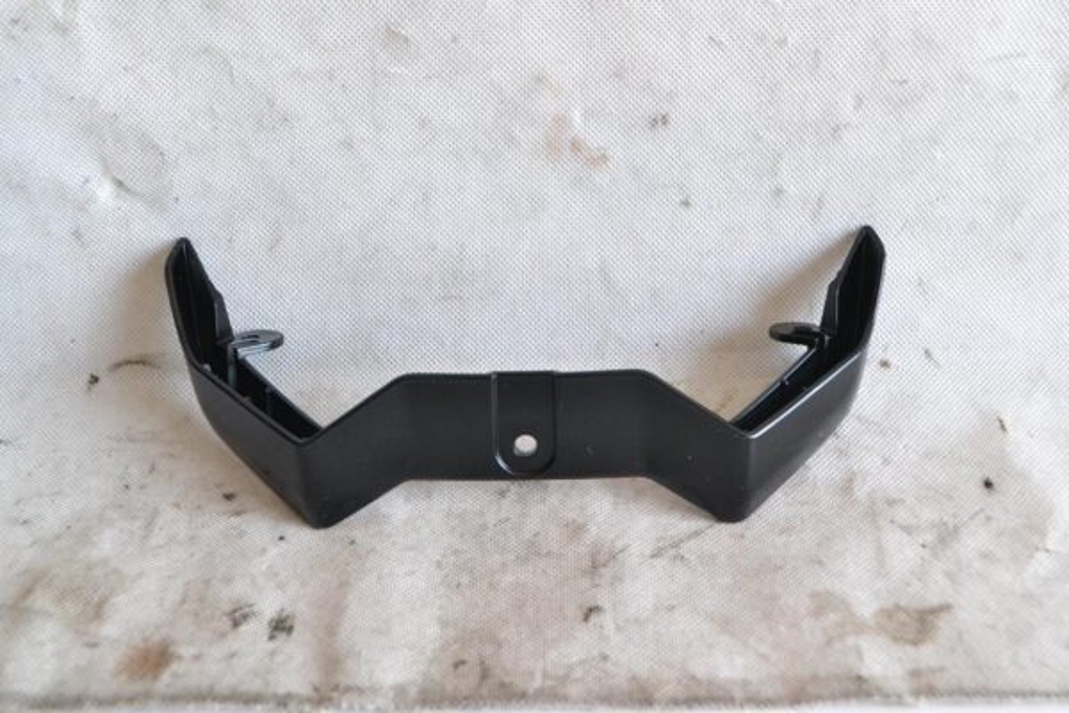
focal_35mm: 39
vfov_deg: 34.2
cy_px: 356
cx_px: 534
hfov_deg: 49.6
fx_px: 1158
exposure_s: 1/200
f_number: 5.6
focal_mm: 26
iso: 1600
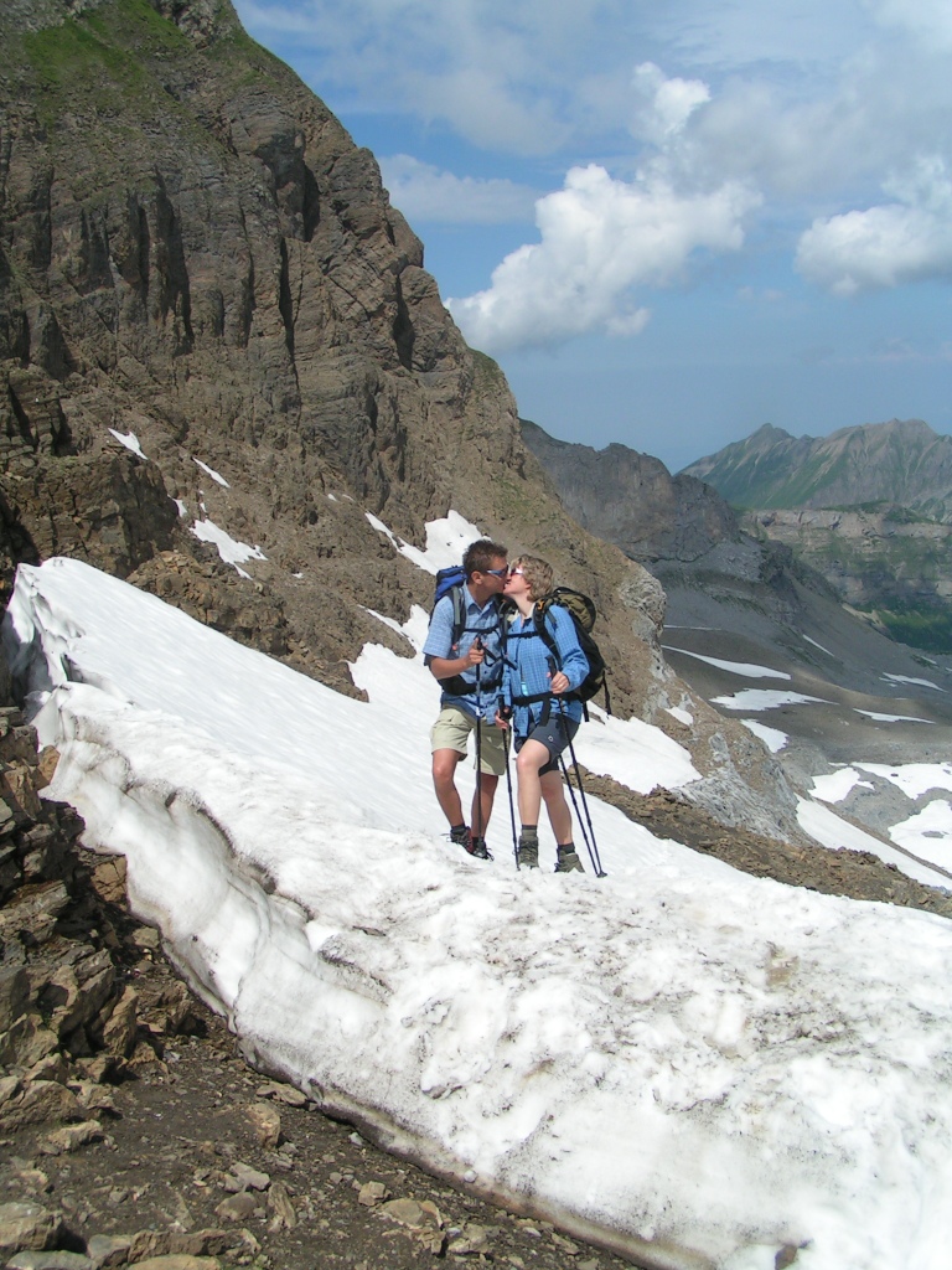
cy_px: 635
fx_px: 1393
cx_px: 476
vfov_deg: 49.0
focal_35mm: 38
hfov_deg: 37.7
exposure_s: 1/1000
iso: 50
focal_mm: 5.8
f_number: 5.6
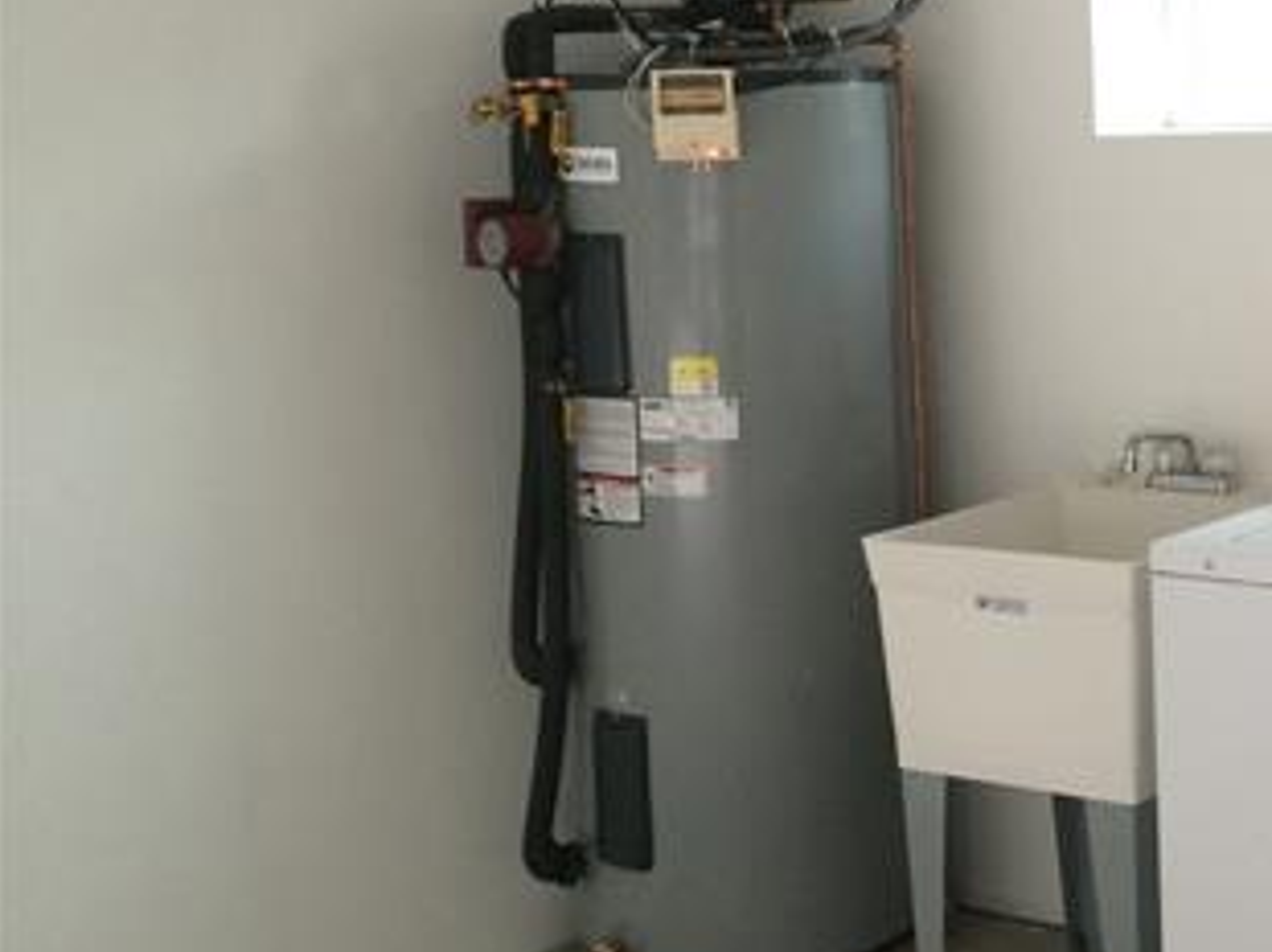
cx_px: 1309
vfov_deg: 23.4
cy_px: 275
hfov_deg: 29.0
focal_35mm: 62
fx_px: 2276
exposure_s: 1/30
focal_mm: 4.12
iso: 80
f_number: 2.2
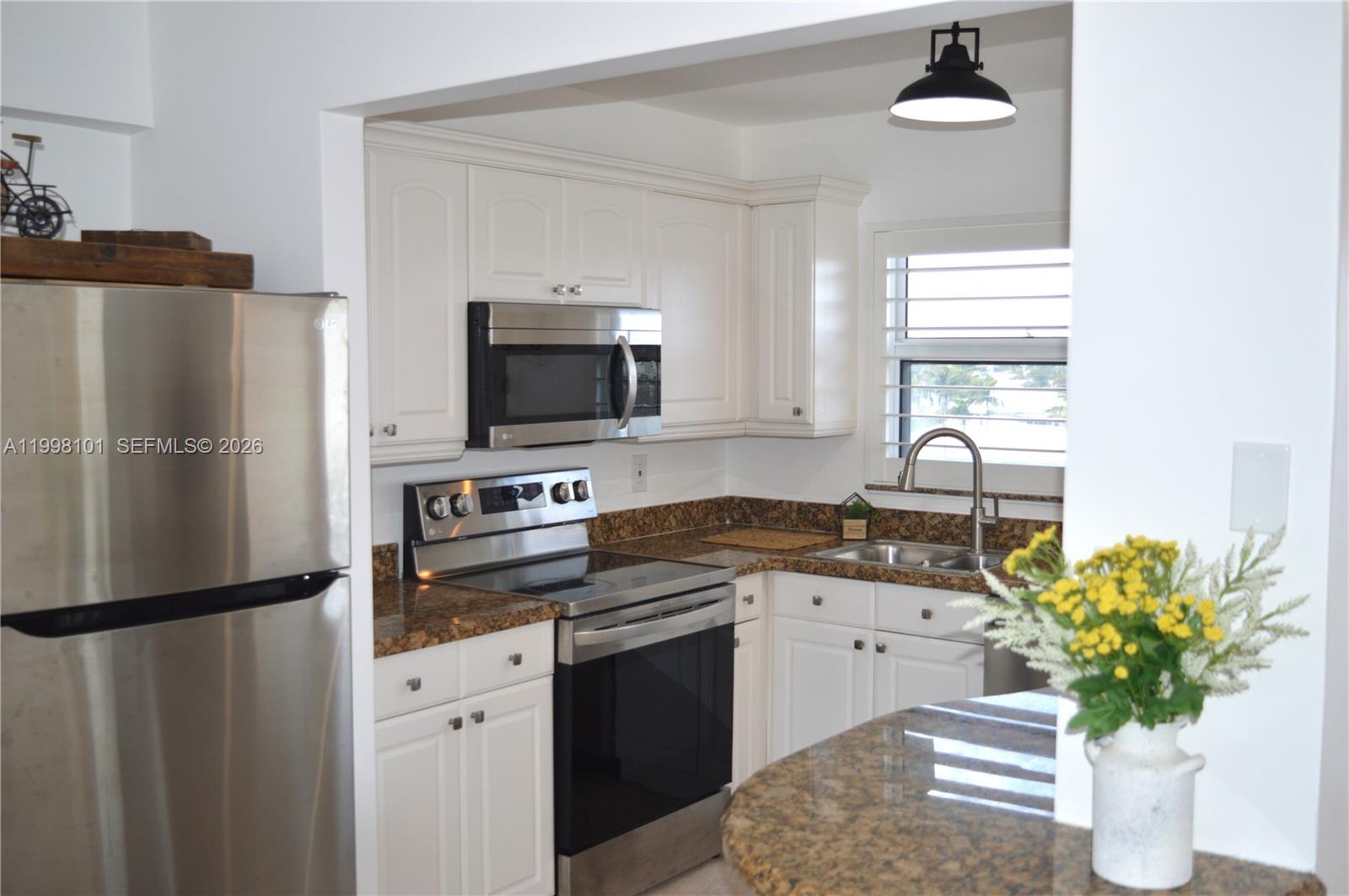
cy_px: 448
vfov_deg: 36.8
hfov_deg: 53.2
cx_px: 674
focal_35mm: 36
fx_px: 1347
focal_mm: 24
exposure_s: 1/125
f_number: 4
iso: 250
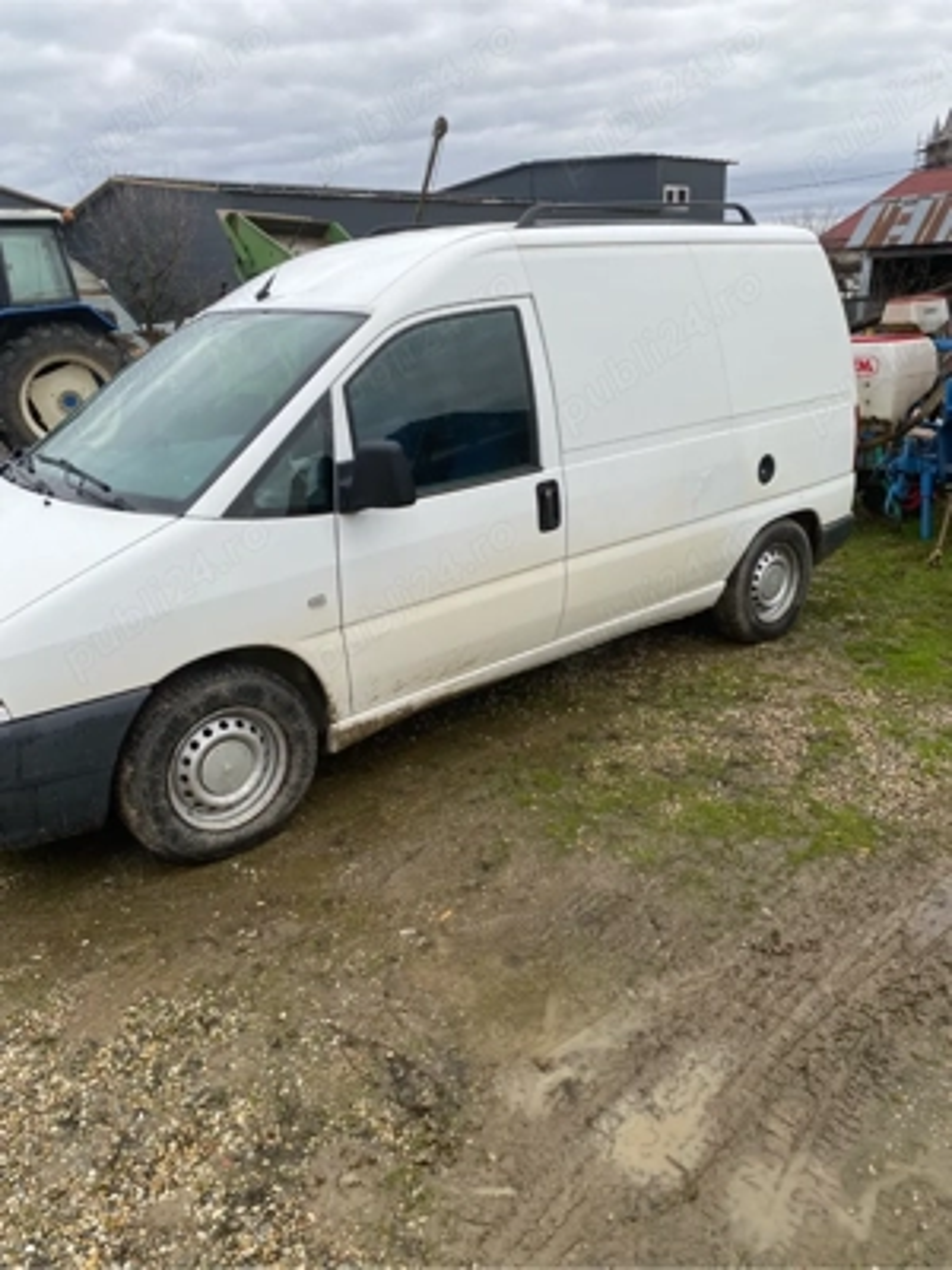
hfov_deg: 53.1
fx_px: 953
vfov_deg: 67.3
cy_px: 635
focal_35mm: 26
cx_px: 476
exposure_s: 1/344
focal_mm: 4.25
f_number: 1.8
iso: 32
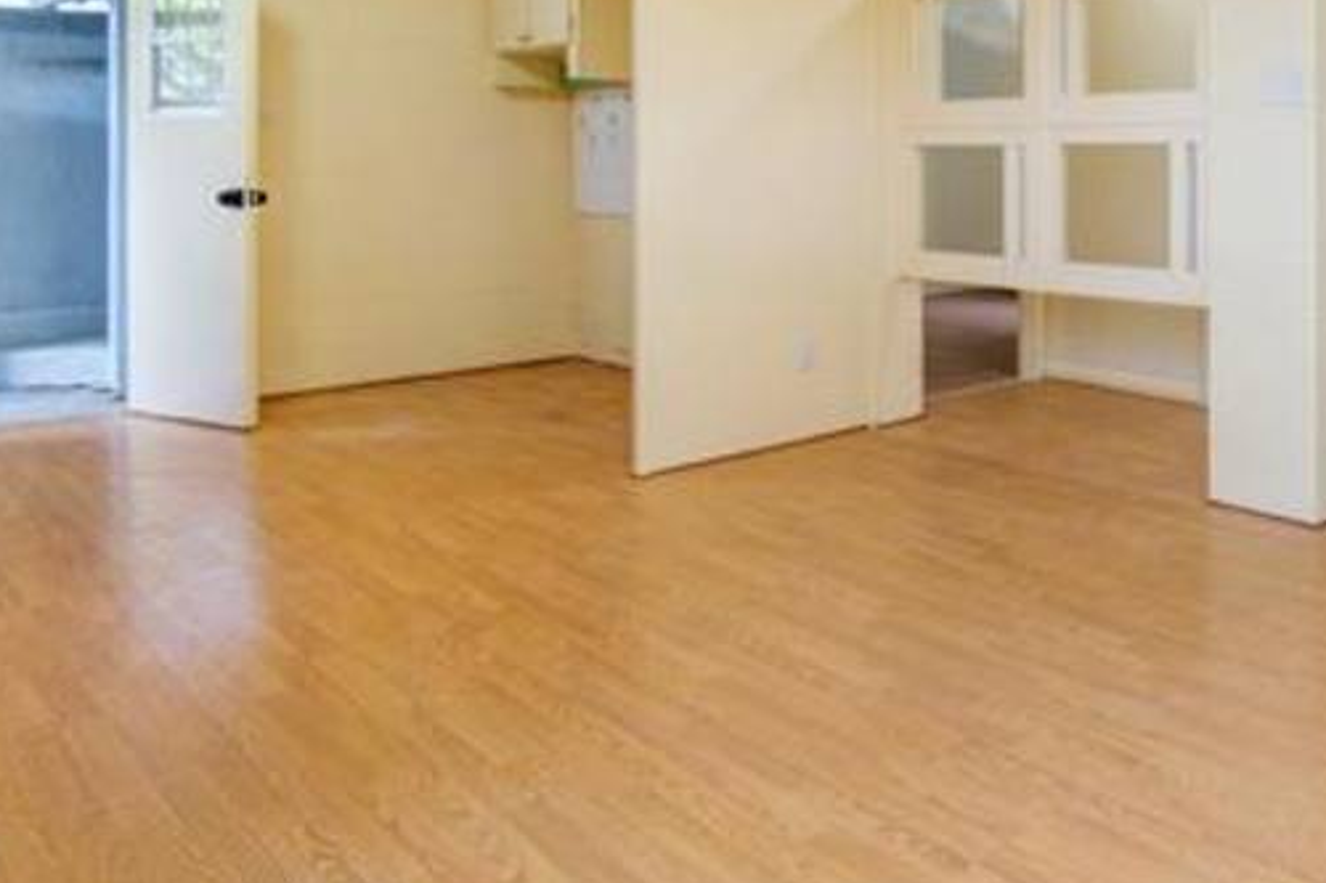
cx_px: 1227
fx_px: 1105
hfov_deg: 53.1
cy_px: 190
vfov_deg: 41.9
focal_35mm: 30
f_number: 8
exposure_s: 1/4
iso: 160
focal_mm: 10
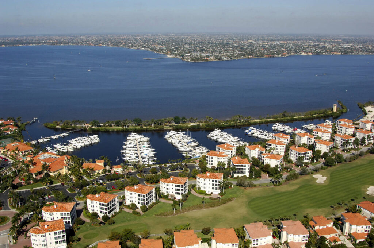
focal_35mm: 36
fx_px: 374
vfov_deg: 36.8
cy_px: 124
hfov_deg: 53.2
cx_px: 187
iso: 400
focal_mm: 24
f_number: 8.5
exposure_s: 1/1000
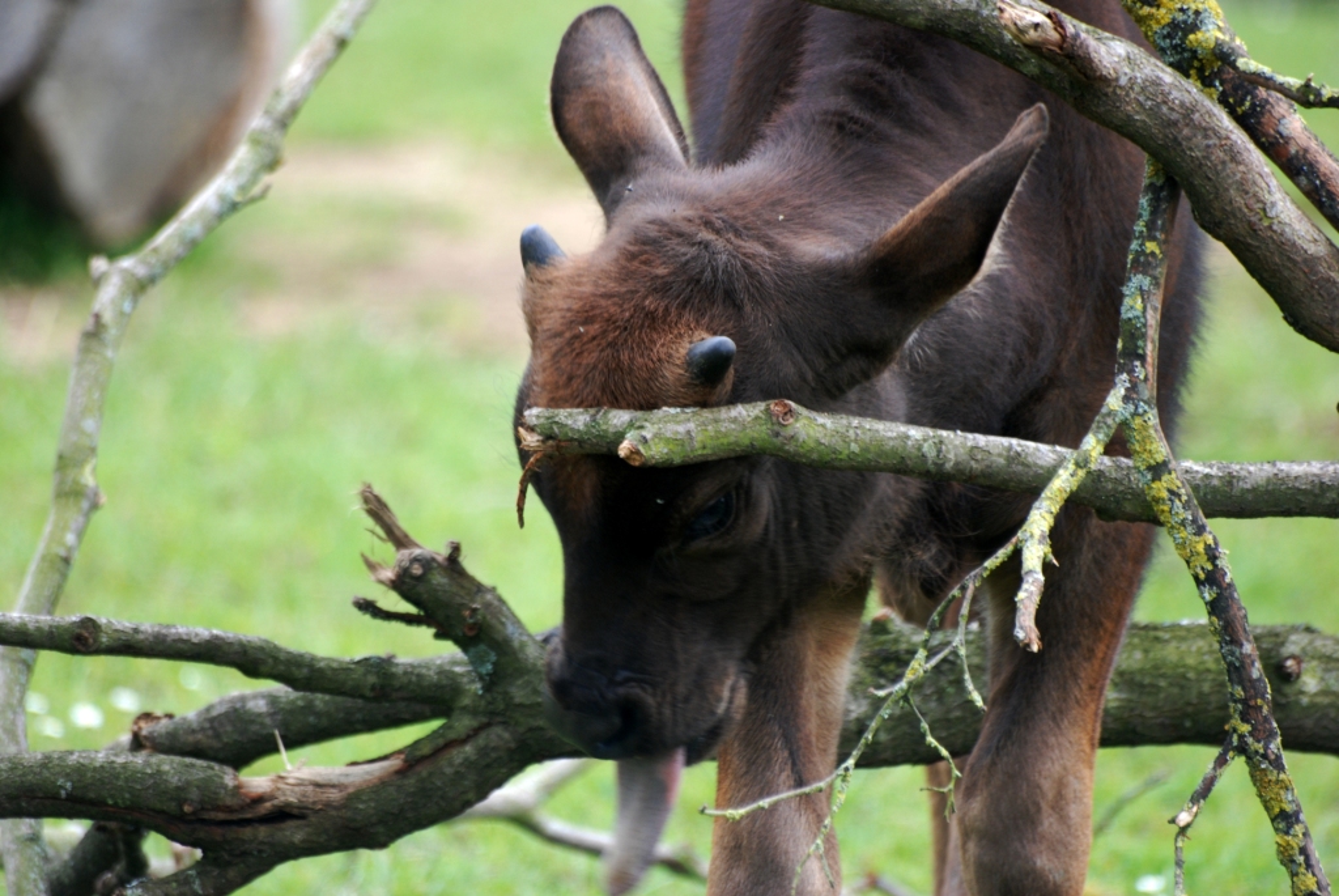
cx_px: 670
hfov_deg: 4.6
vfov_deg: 3.1
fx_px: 16754
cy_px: 448
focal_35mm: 450
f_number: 5.6
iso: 280
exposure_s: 1/125
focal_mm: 300
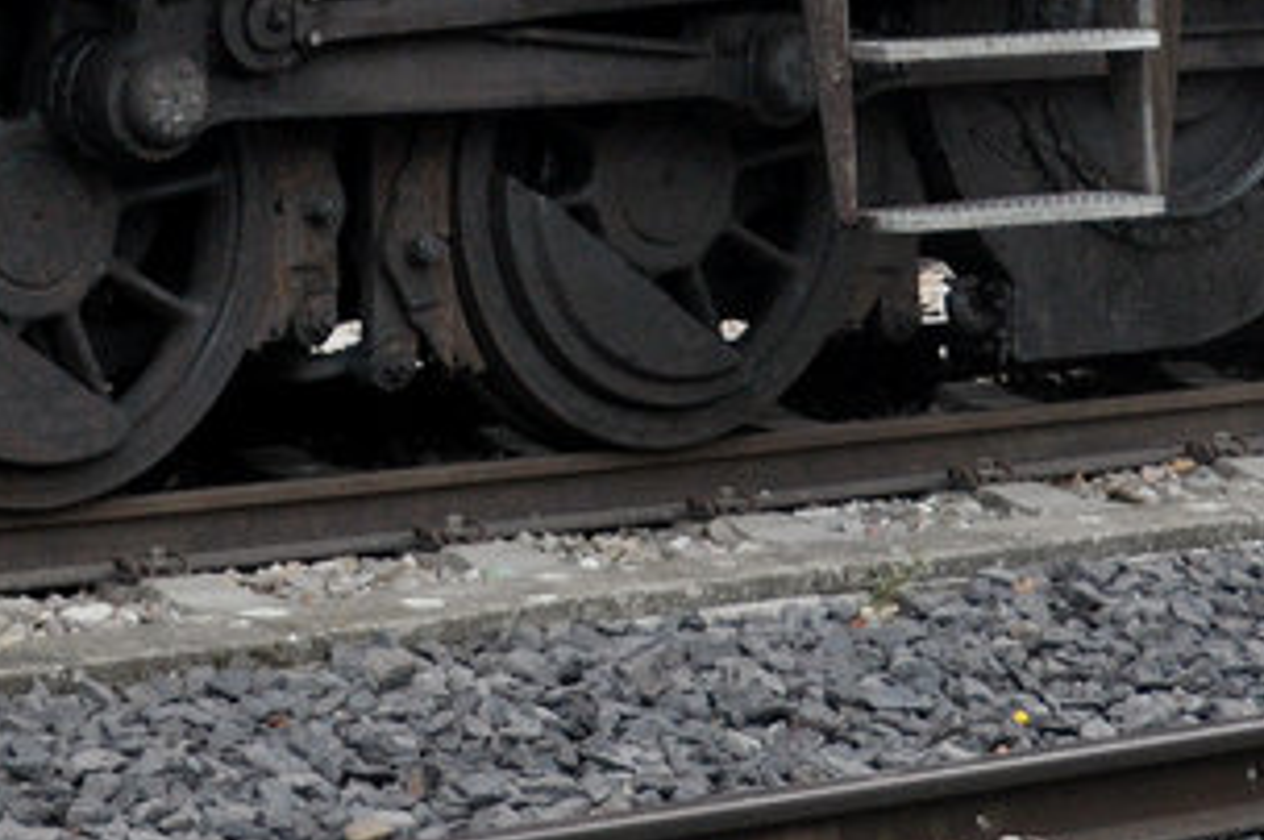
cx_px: 345
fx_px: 5401
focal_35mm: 154
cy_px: -742
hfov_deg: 13.3
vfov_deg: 8.5
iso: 500
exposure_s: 1/40
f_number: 2.8
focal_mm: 26
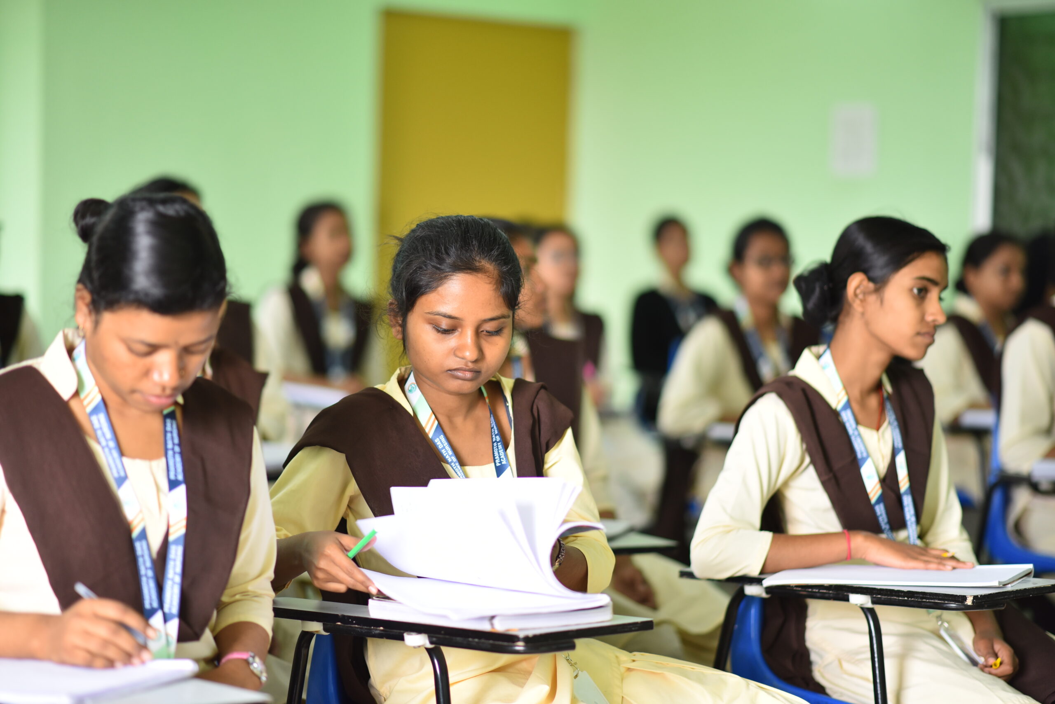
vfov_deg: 16.1
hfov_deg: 23.9
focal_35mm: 85
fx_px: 2492
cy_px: 352
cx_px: 528
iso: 640
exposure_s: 1/250
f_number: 1.8
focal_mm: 85
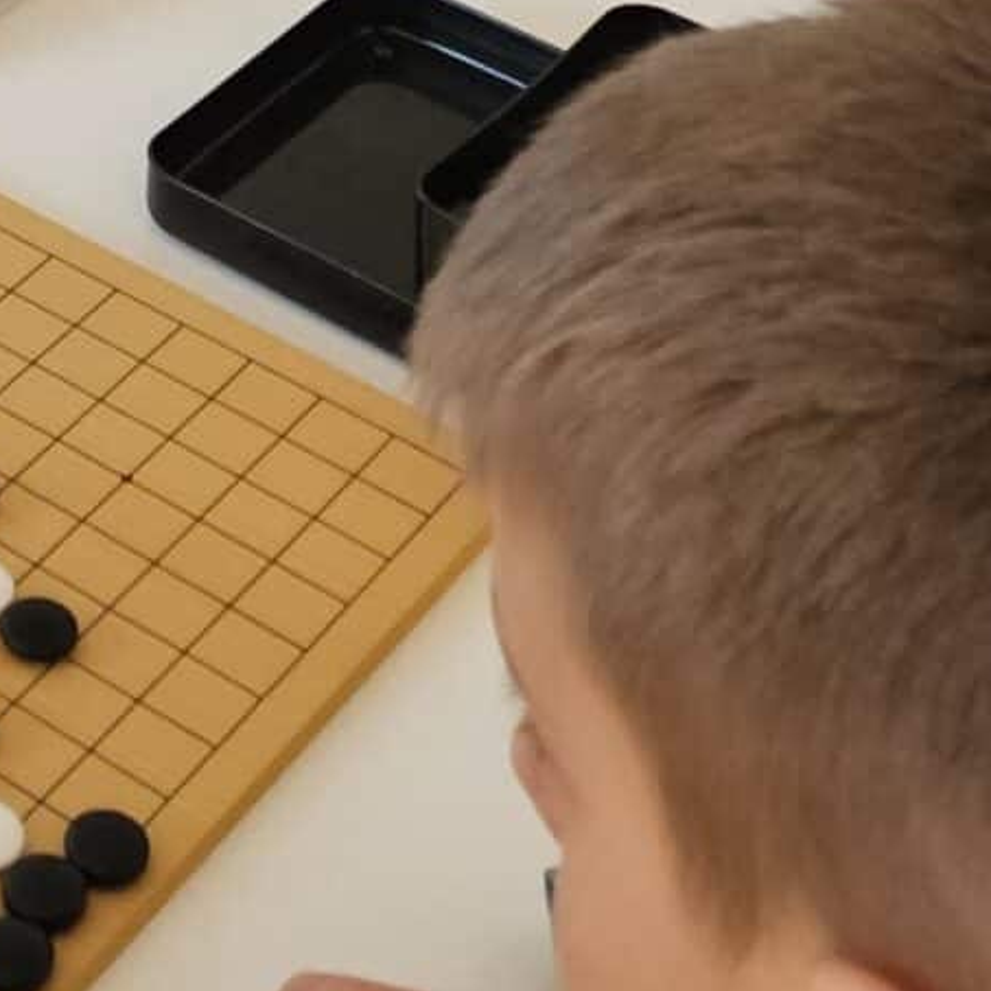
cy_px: -1525
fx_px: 3725
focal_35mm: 115
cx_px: -164
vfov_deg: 11.8
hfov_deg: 14.7
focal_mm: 5.4
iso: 250
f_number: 1.8
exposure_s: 1/207
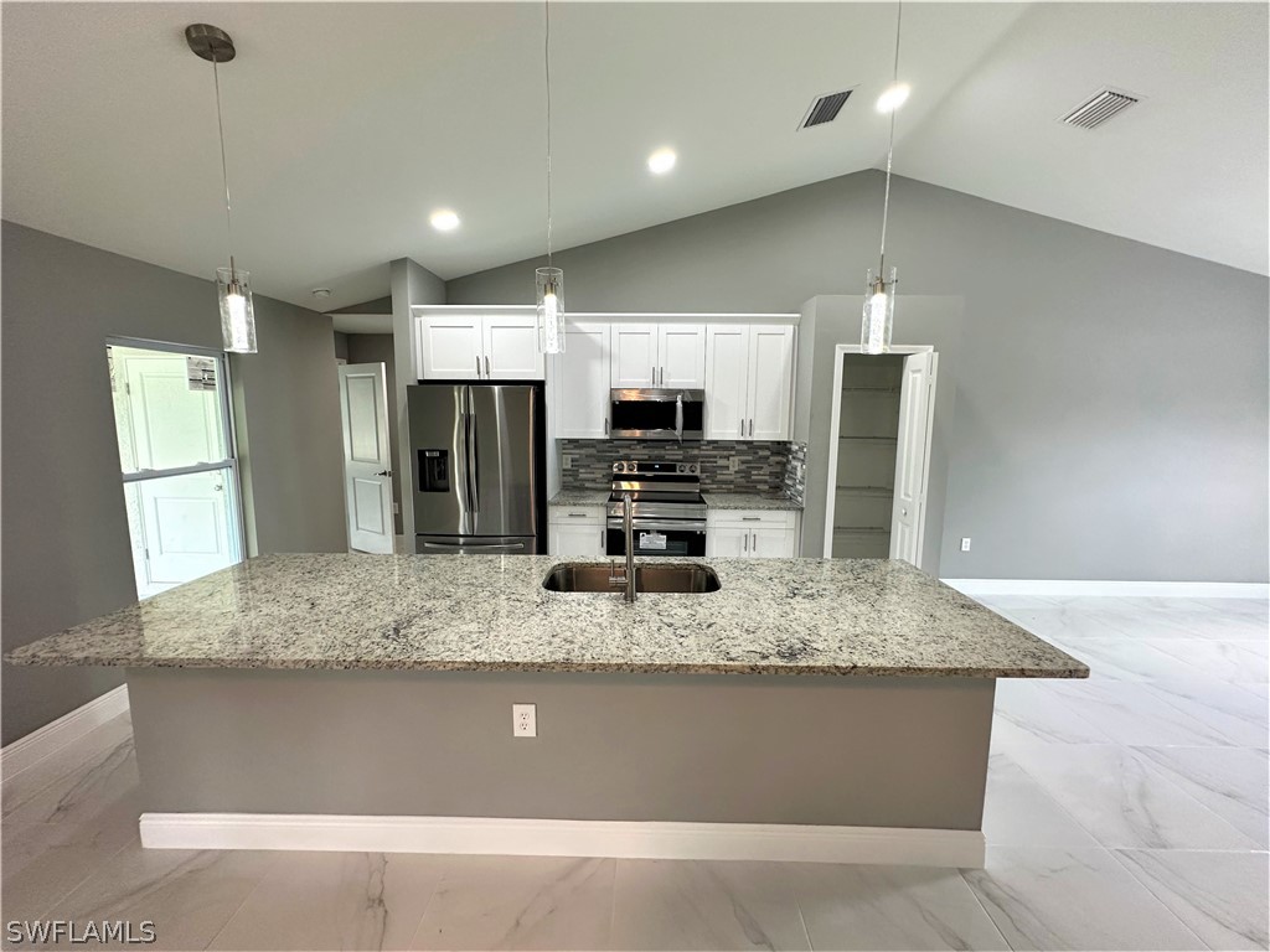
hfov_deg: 102.1
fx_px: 514
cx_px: 635
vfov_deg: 85.7
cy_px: 476
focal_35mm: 14
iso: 200
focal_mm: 2.22
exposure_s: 1/120
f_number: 2.2
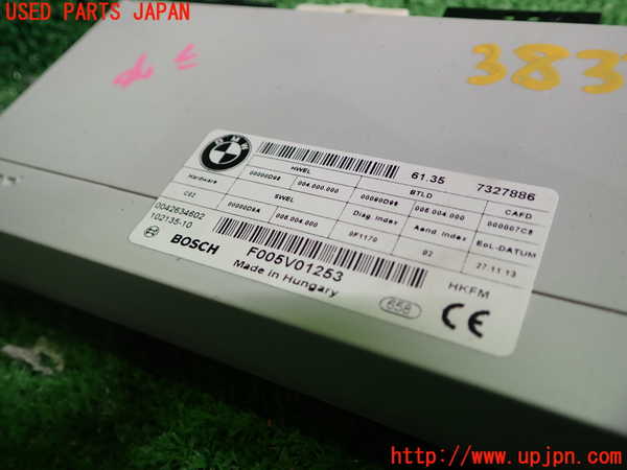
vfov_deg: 46.8
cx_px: 314
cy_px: 235
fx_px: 543
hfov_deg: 60.0
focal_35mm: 30
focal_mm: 5.4
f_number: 2.3
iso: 200
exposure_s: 1/60
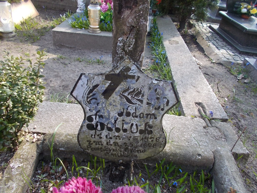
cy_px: 96
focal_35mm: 26
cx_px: 128
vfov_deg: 53.1
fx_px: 193
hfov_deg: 67.3
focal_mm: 4.6
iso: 80
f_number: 3.2
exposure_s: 1/160
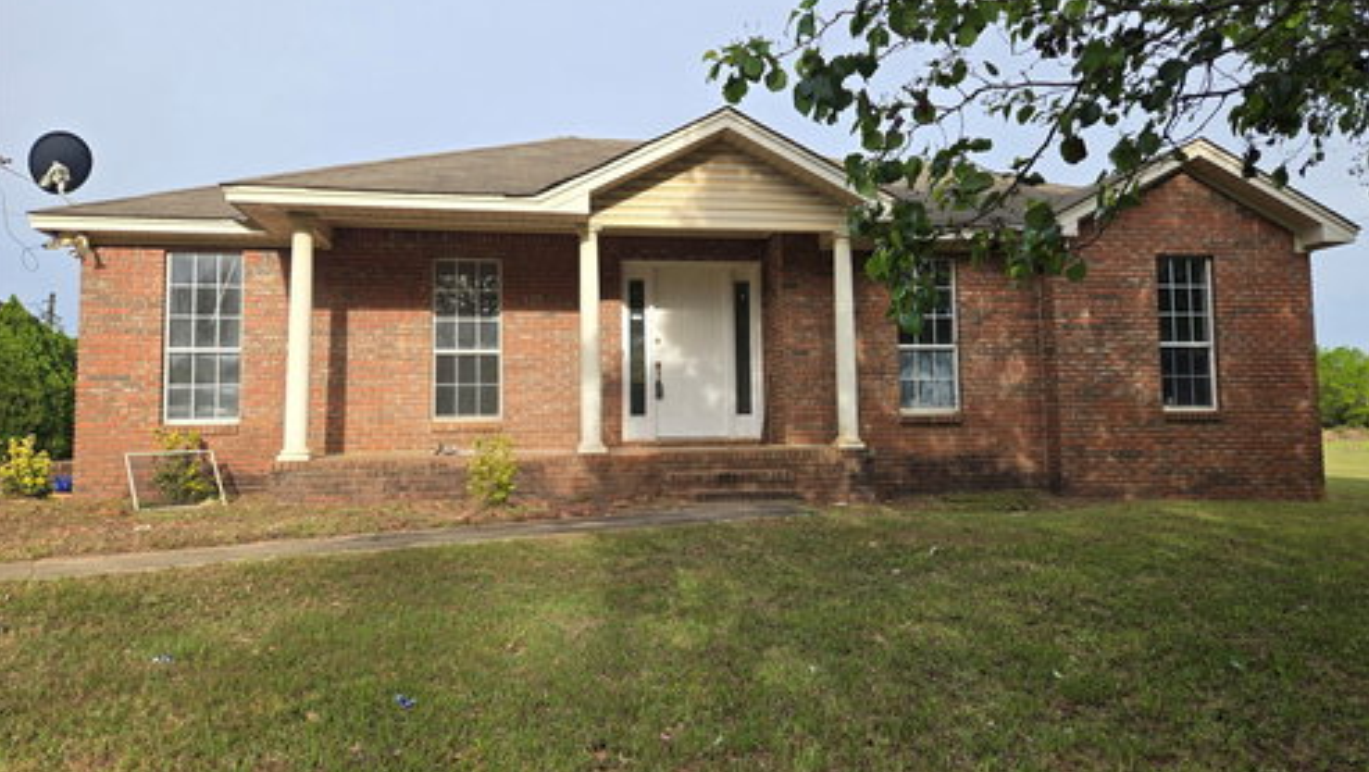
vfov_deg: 44.4
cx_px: 705
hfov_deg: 71.9
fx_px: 944
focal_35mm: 26
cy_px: 361
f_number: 1.8
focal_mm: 5.4
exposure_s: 1/769
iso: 25
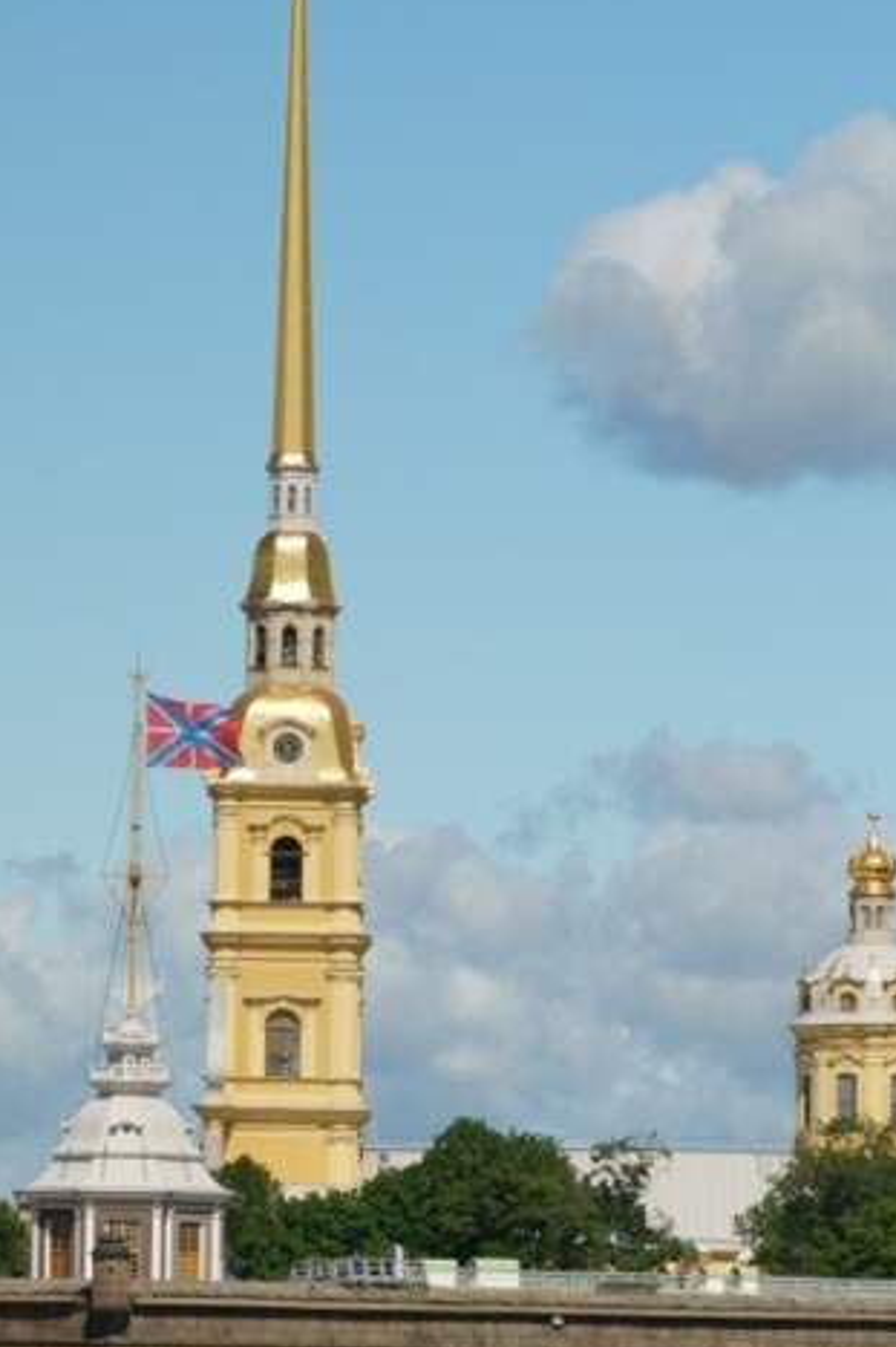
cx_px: 328
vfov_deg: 8.1
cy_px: 1047
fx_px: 9489
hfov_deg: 5.4
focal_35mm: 254
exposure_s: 1/400
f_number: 9
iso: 200
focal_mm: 85
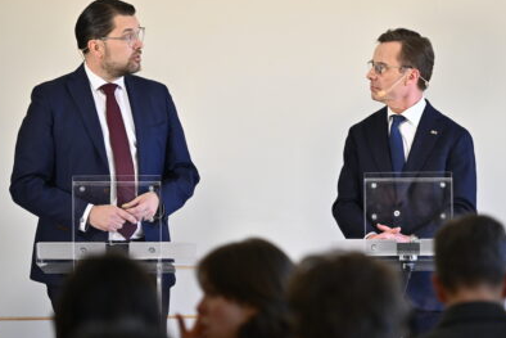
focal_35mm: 154
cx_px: 249
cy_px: 166
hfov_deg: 13.3
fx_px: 2165
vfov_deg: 8.9
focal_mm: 135
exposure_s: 1/250
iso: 560
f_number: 2.8
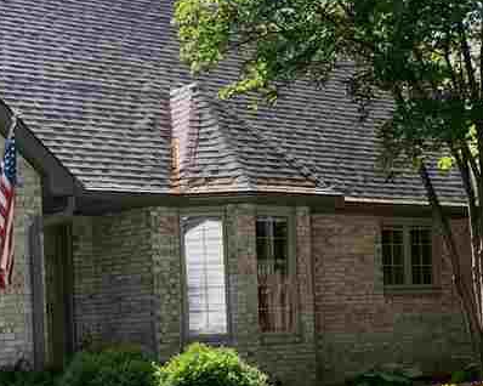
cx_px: 277
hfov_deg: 21.7
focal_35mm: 88
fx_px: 1257
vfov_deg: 17.3
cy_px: 313
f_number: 1.8
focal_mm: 3.99
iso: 20
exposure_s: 1/467
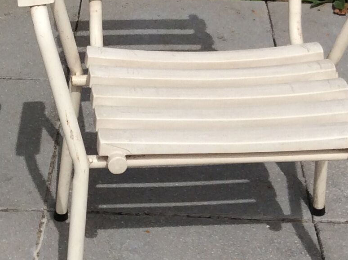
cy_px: 51
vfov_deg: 13.7
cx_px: 144
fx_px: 1074
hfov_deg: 18.4
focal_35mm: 107
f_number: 2.4
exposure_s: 1/4098
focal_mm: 3.3
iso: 32
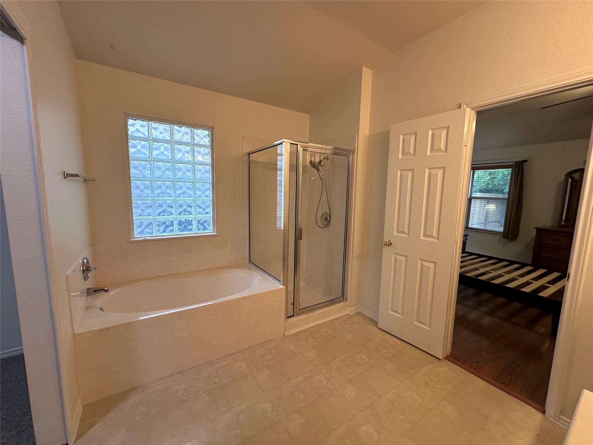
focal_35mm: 14
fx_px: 240
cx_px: 296
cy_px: 222
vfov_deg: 85.7
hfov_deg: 102.1
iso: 160
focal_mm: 2.22
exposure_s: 1/120
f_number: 2.2
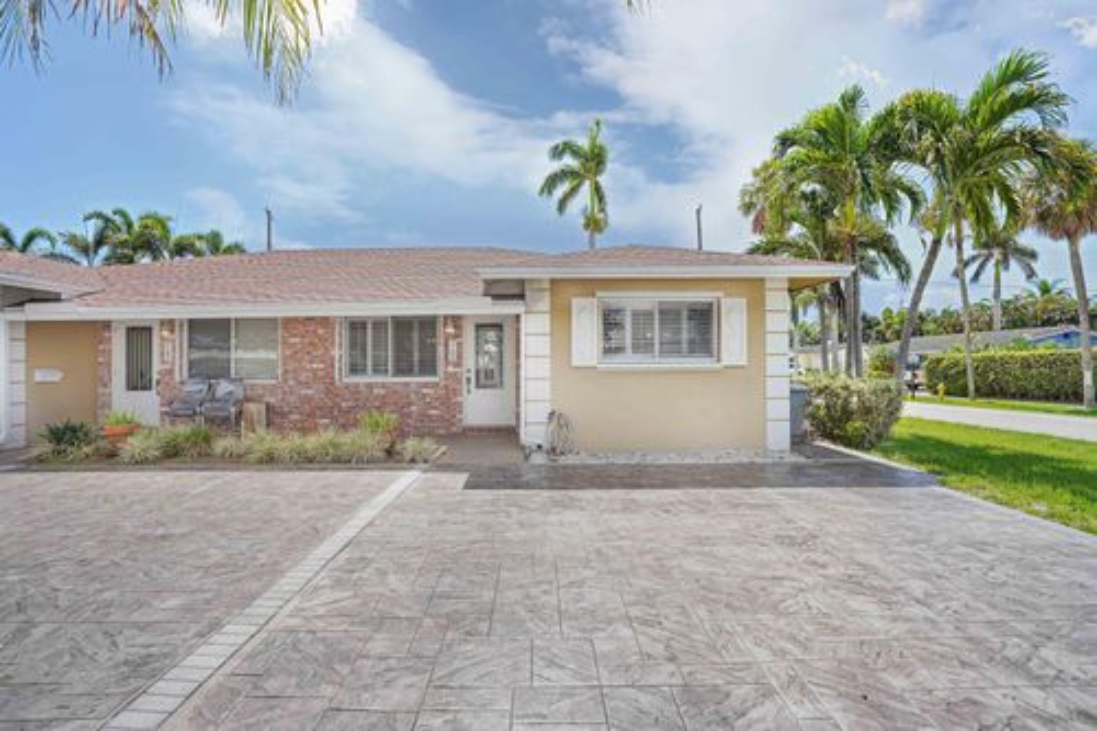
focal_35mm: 16
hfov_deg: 96.8
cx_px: 548
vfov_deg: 73.7
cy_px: 366
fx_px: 487
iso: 100
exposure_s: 1/400
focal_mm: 16
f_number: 4.5
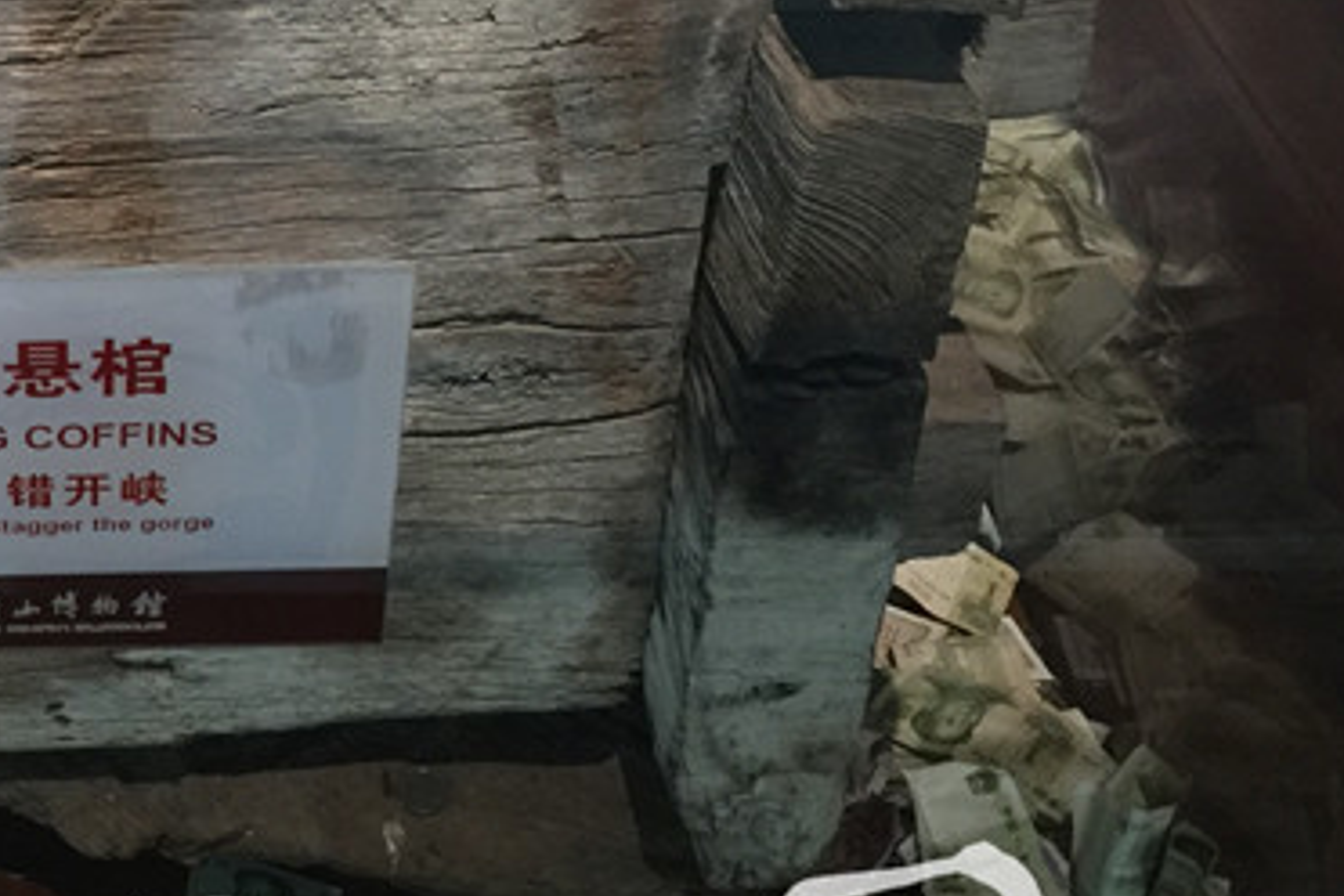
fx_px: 2725
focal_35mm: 73
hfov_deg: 25.9
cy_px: 316
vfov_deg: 18.6
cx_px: -72
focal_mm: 4.15
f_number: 2.2
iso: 125
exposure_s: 1/10
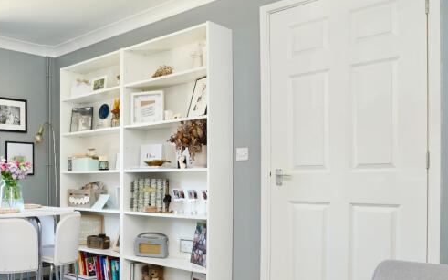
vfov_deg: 36.9
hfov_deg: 51.3
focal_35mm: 34
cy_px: 187
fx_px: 415
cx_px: 60
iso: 1600
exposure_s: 1/160
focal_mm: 16
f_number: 3.5
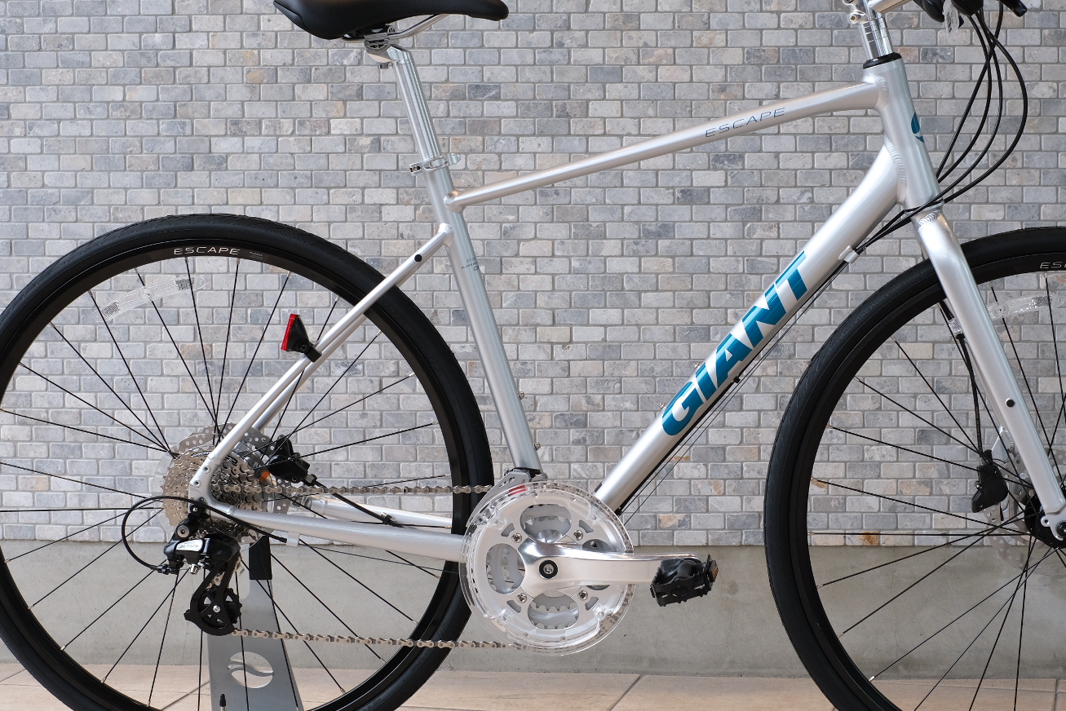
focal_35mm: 72
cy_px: 368
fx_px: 2132
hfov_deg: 28.0
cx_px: 654
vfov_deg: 18.9
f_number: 5.6
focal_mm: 35
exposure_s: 1/250
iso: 1250
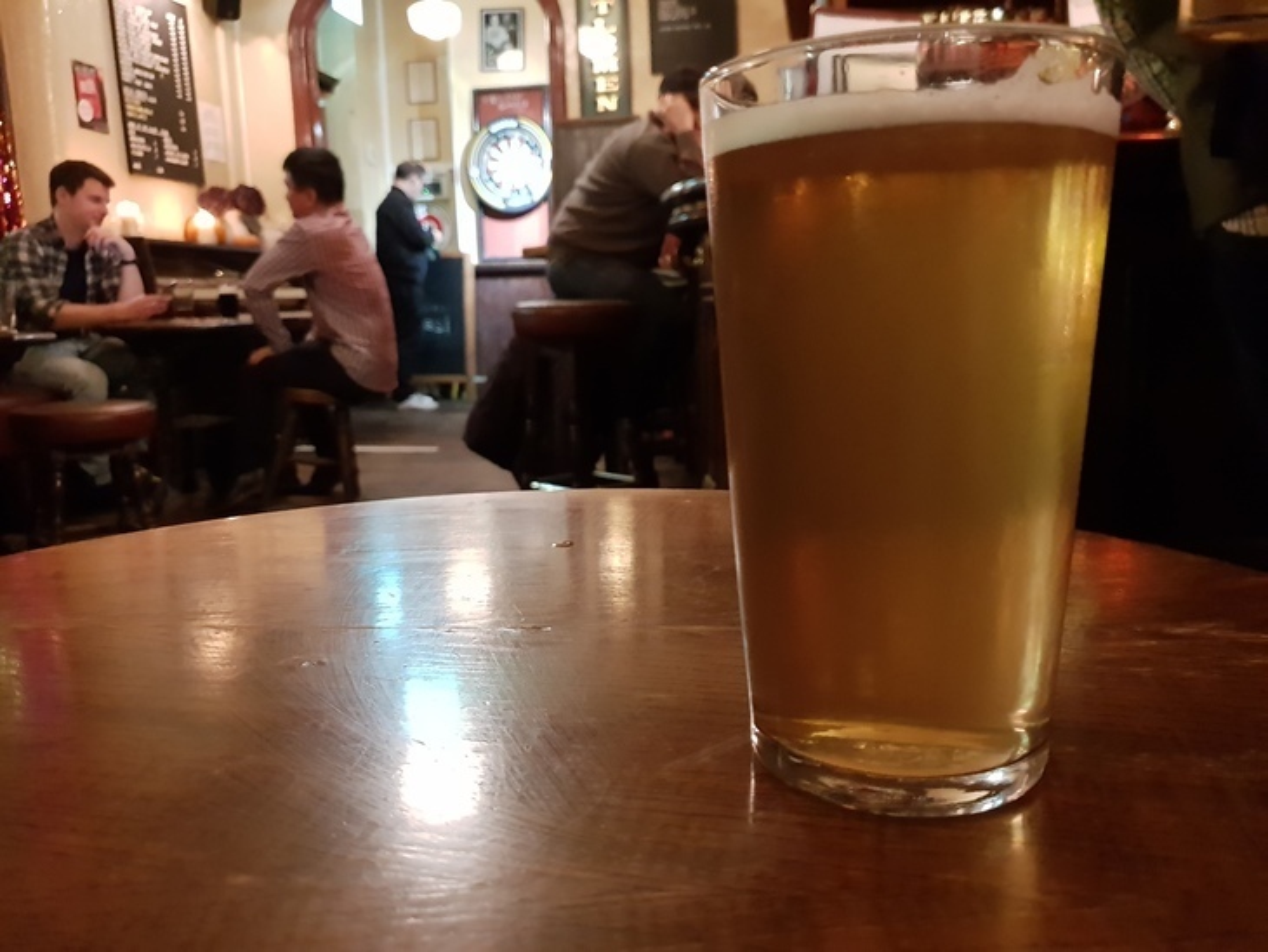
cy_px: 476
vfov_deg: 53.1
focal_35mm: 26
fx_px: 953
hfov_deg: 67.3
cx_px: 634
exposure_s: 1/10
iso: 800
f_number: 1.5
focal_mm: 4.3
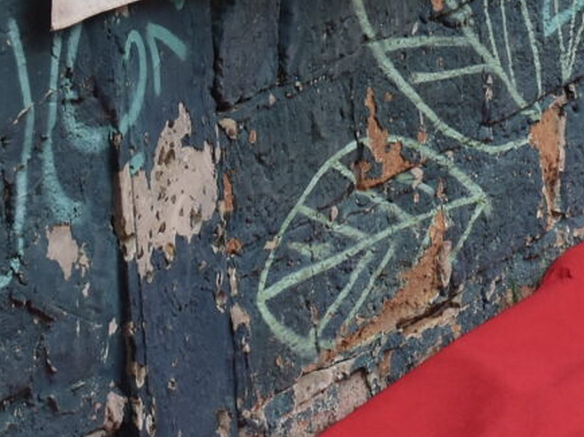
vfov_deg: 6.2
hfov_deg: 8.6
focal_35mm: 230
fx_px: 3875
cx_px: 513
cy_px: -508
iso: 400
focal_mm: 27
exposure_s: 1/320
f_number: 5.6
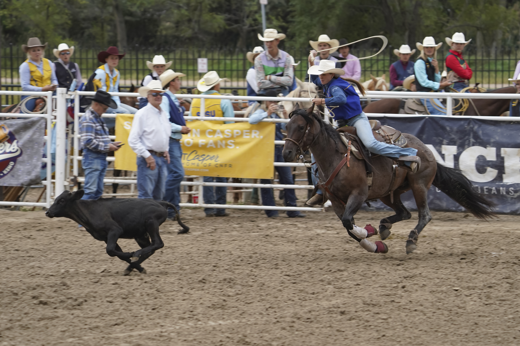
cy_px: 173
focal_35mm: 239
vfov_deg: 5.7
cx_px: 260
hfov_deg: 8.6
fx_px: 3452
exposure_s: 1/500
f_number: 5.6
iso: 400
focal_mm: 239
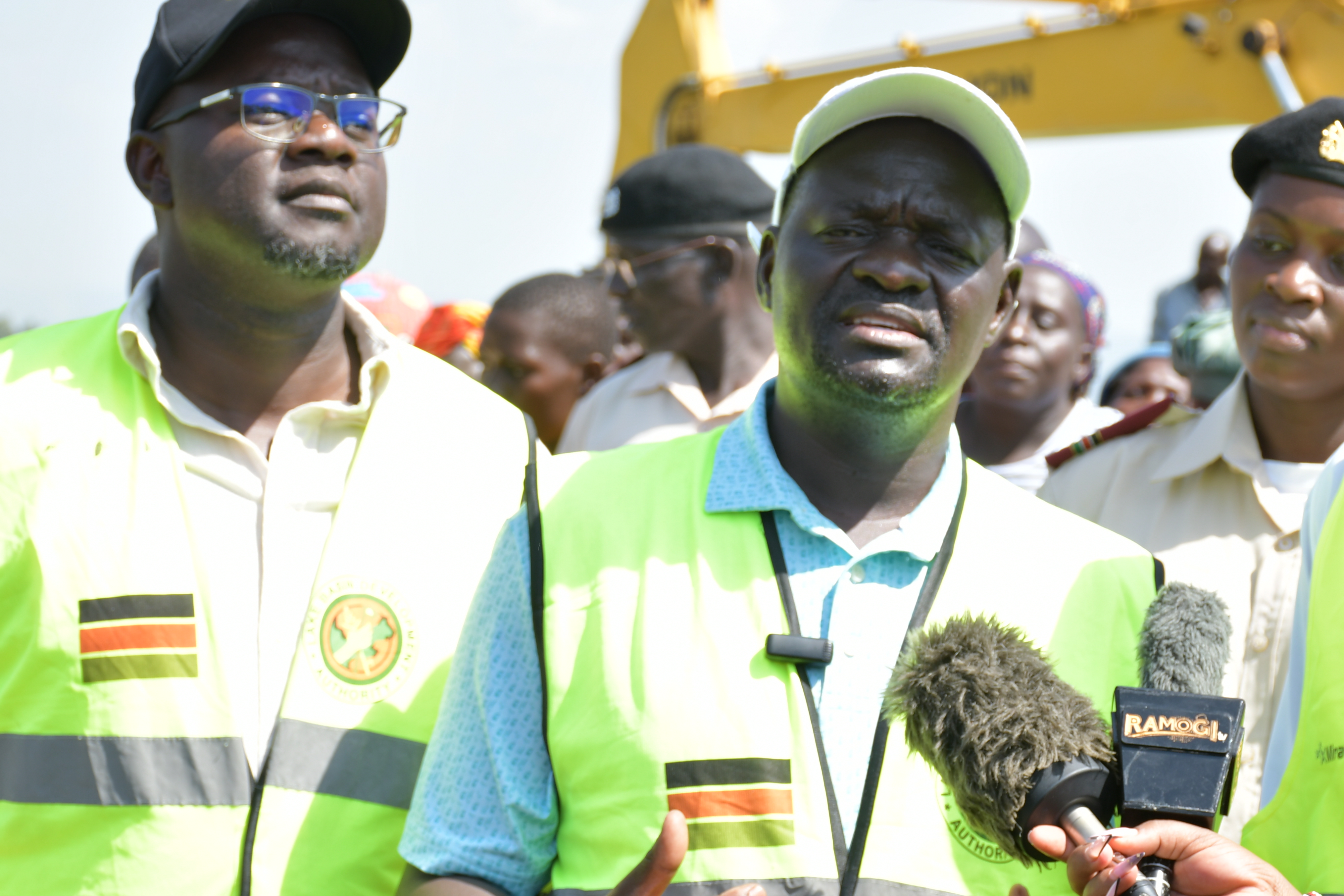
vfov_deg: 12.8
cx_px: 766
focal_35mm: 107
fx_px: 3994
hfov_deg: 19.1
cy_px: 489
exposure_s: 1/200
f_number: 6.3
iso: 100
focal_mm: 52
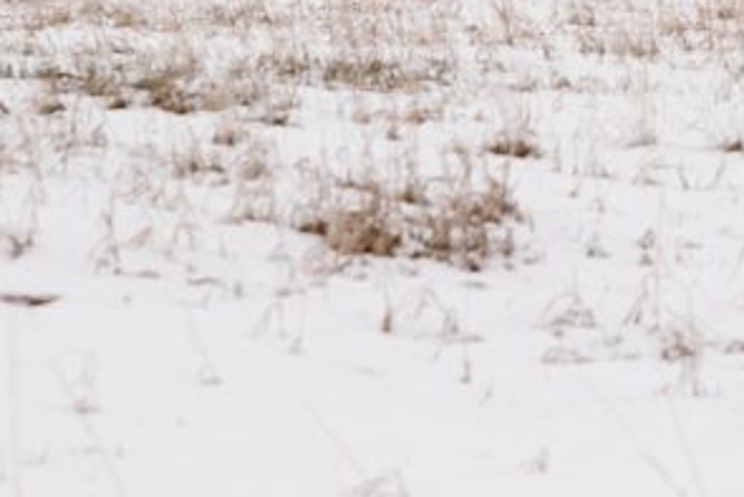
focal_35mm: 295
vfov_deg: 4.6
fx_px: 6099
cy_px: -356
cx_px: 1079
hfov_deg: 6.9
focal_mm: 85
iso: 125
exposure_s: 1/1250
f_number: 5.6
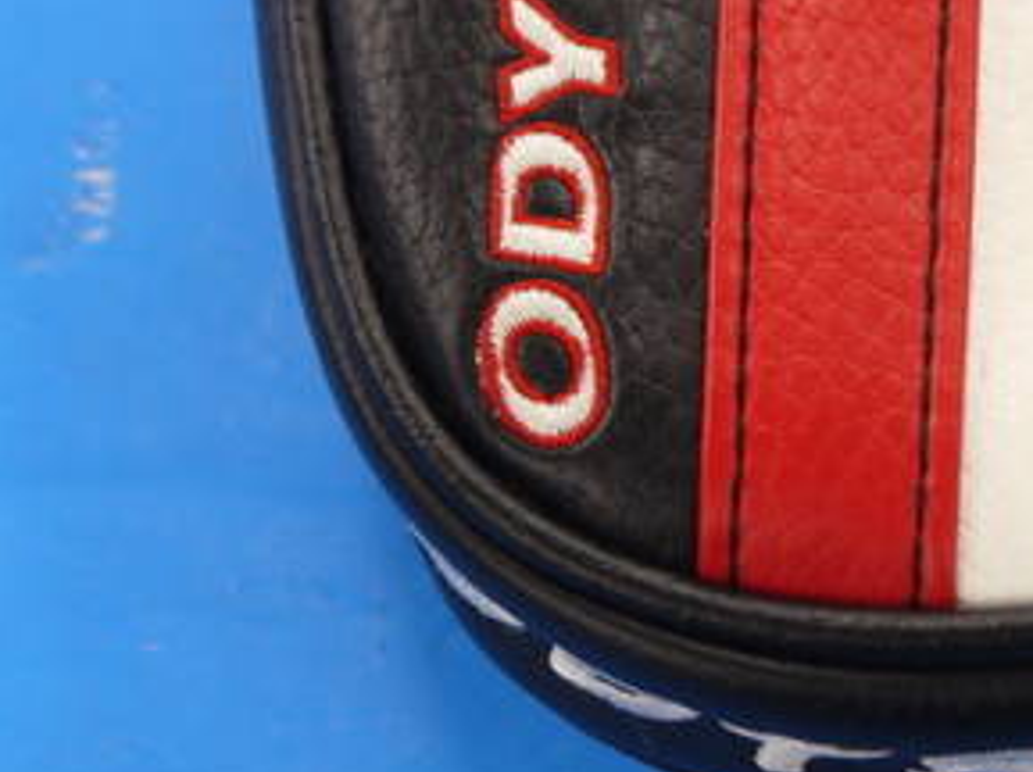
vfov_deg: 8.5
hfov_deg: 11.4
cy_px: 107
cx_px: 901
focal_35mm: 173
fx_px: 5156
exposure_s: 1/80
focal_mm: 39
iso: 500
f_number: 5.5
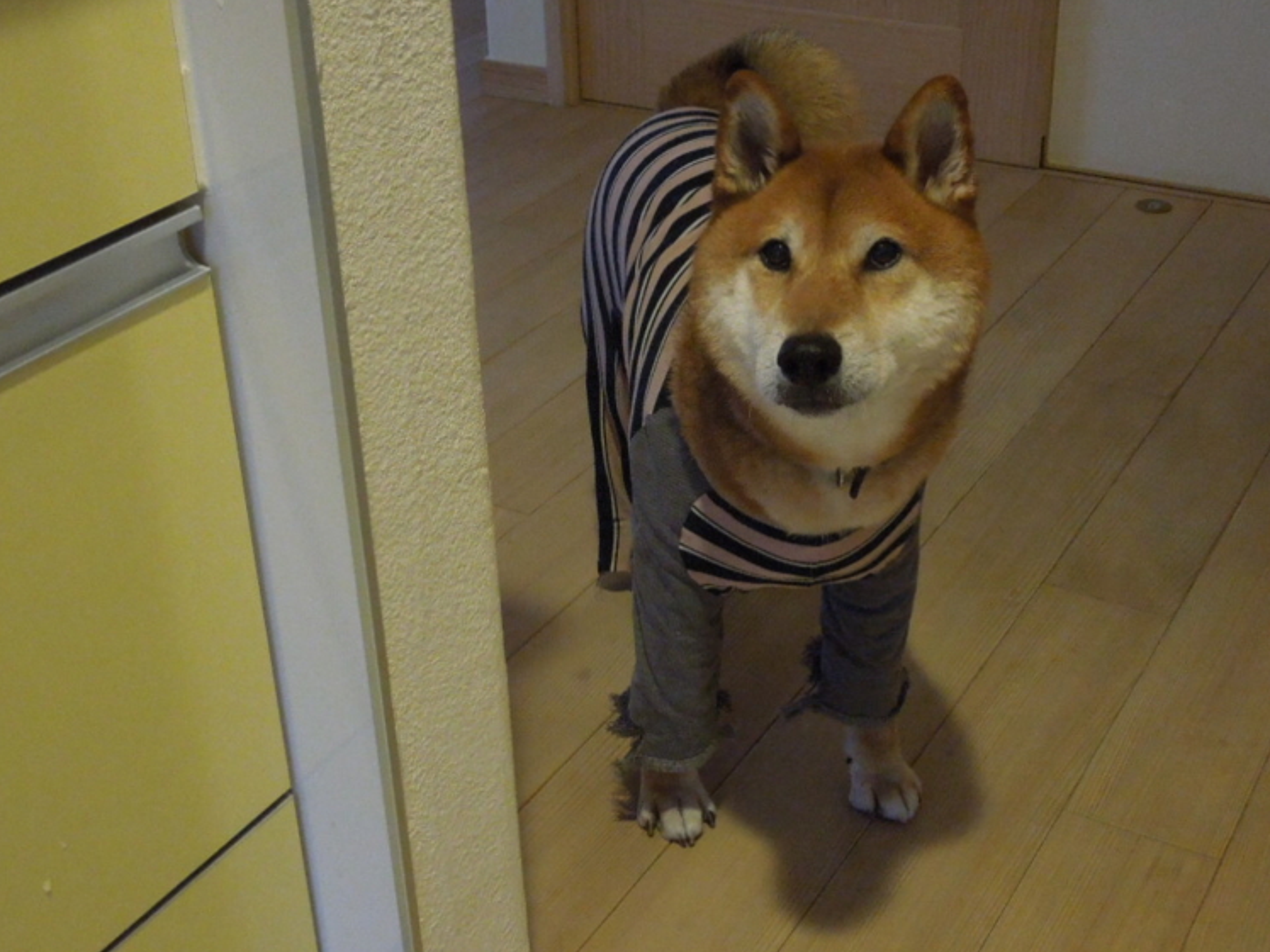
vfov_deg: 31.5
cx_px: 647
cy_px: 450
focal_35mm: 46
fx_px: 1688
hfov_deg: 41.2
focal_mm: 7.8
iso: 1600
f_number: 3.9
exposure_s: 1/30
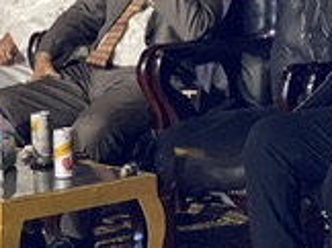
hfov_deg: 9.2
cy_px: -4
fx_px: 1973
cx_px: 570
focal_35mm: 206
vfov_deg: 7.2
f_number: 2
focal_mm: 6
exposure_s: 1/59
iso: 400
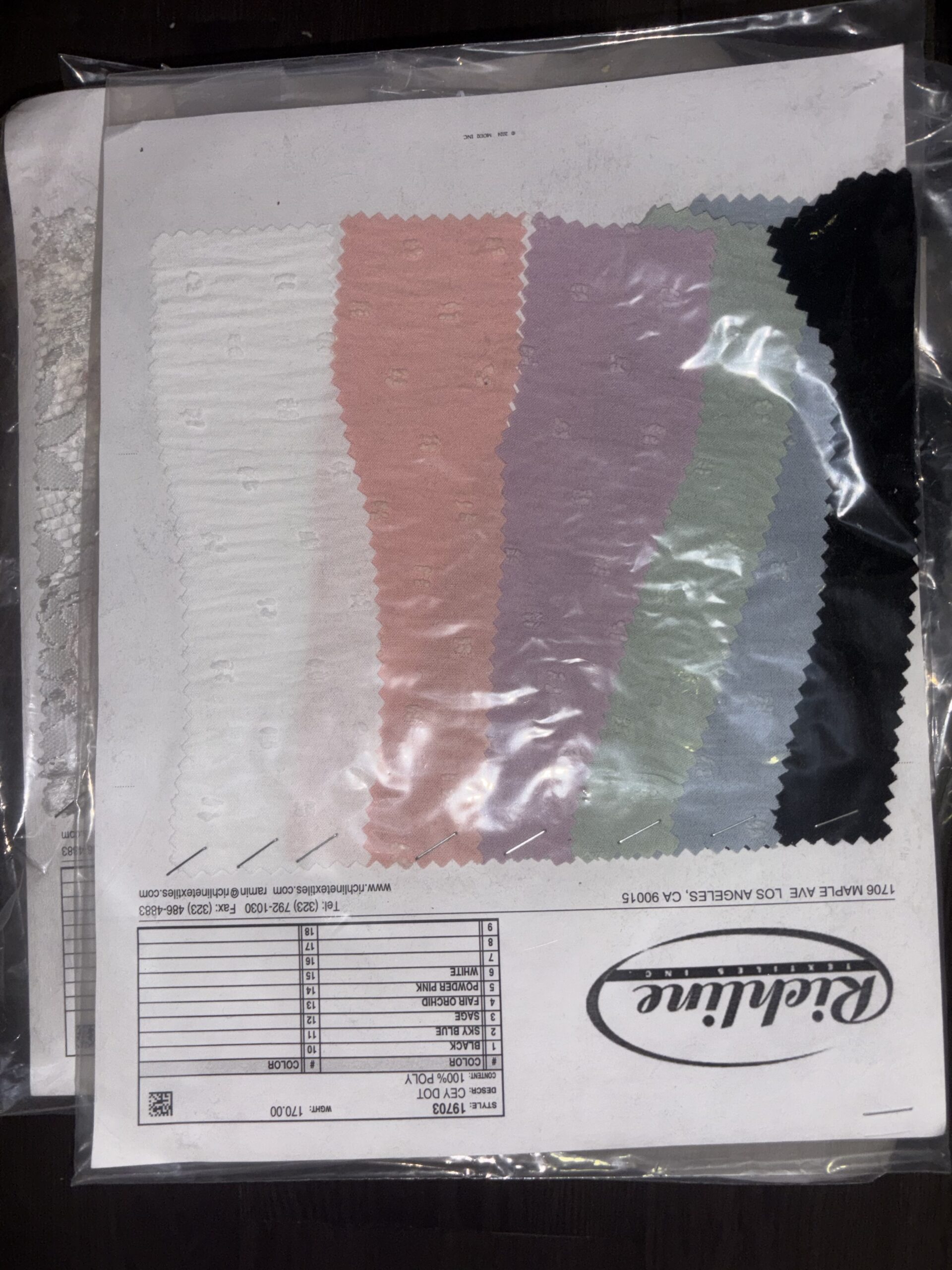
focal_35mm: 26
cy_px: 635
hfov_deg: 53.1
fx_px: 953
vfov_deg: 67.3
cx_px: 476
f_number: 1.6
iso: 50
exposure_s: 1/60
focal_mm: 5.96
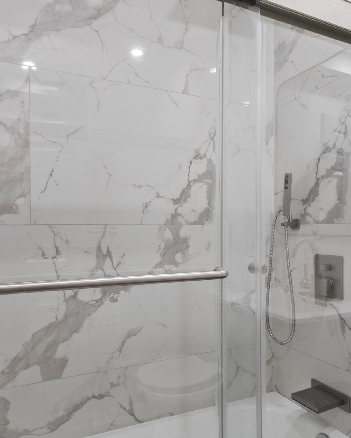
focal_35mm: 23
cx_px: 153
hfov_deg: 60.7
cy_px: 223
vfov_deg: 72.6
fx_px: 299
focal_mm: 16
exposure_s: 1/3
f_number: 8
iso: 100
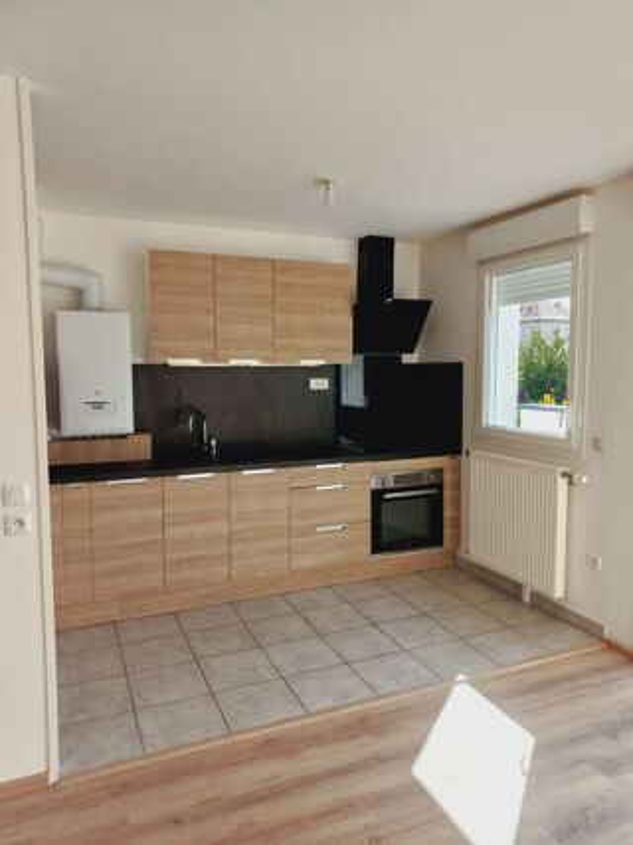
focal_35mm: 25
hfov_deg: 54.9
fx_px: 610
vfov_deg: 69.4
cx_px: 316
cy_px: 422
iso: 25
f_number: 1.8
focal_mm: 4.6
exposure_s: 1/150
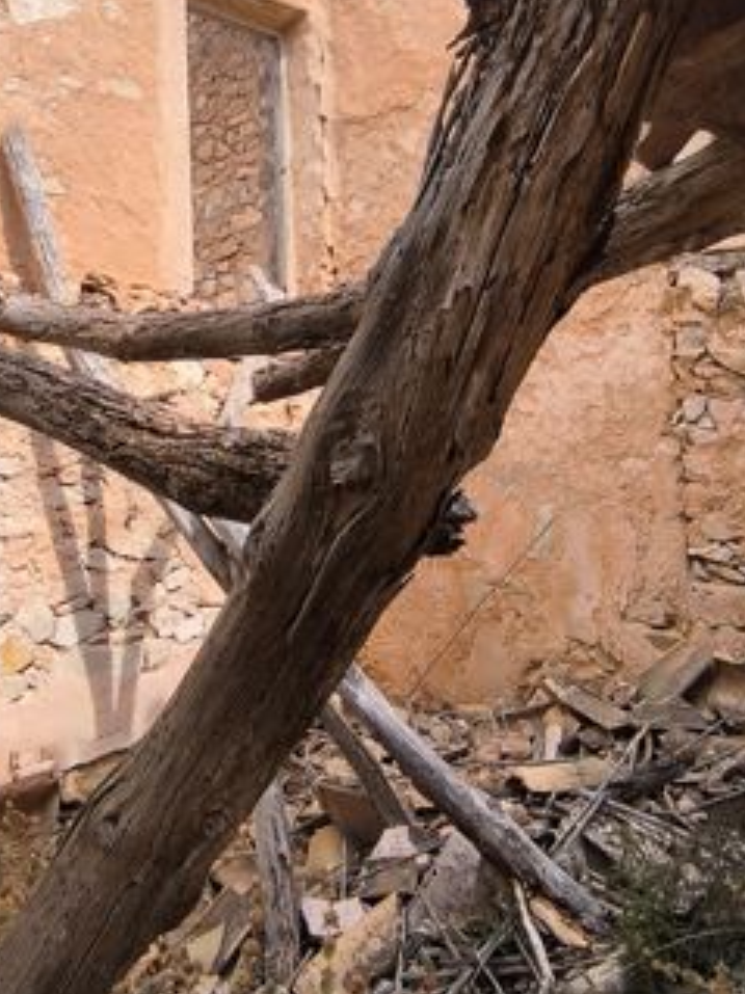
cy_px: 343
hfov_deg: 46.3
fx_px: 861
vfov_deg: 58.8
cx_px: 276
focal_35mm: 30
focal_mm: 1.65
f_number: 2.2
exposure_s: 1/1315
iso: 50
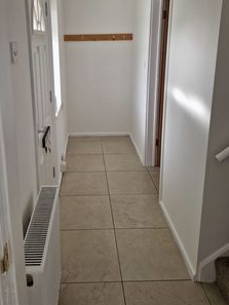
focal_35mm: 31
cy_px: 107
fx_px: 273
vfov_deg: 57.3
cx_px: 92
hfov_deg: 45.2
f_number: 1.8
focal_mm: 5.4
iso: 50
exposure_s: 1/180
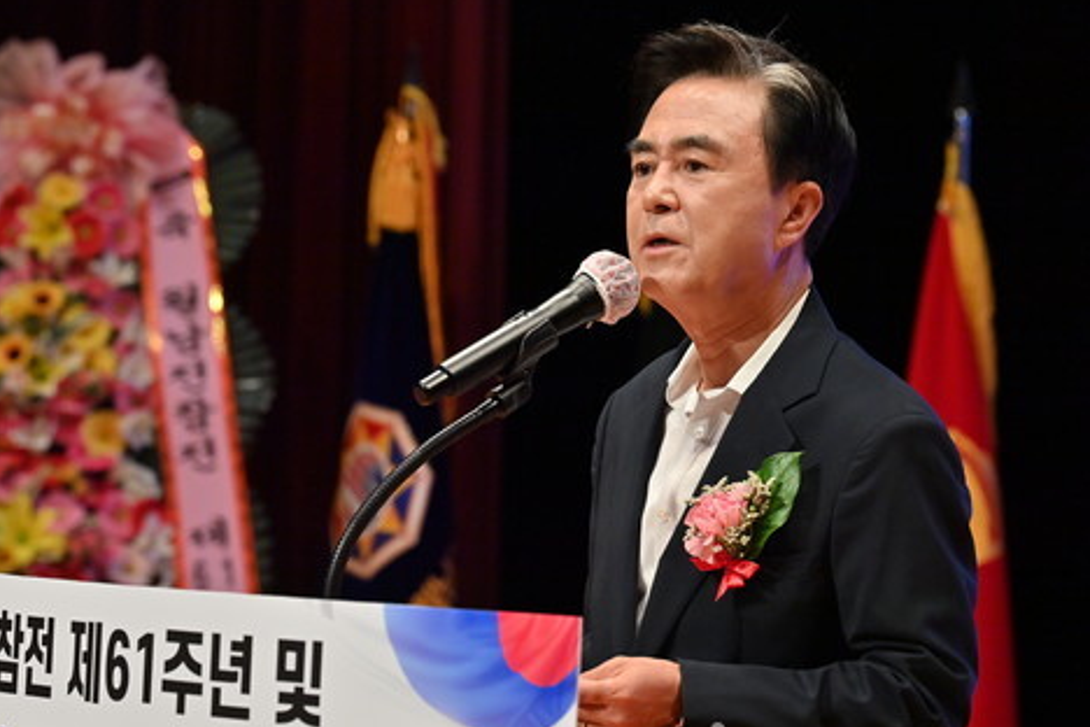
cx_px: 419
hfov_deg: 11.9
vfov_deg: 7.9
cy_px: 359
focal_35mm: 173
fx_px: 5238
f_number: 6.3
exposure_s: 1/250
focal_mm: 135
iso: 1000
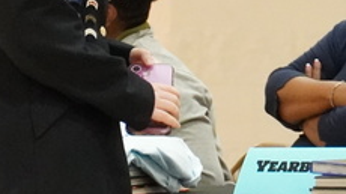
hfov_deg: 2.3
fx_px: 8676
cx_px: 418
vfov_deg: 1.3
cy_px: 40
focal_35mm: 946
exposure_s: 1/100
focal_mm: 135
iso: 6400
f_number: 5.6
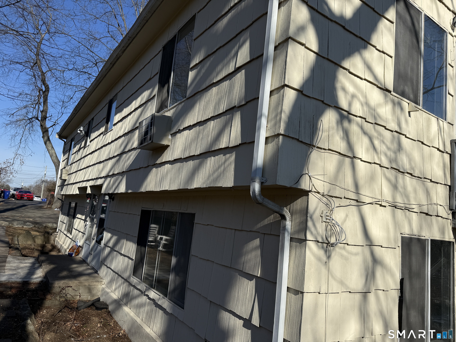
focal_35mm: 24
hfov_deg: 71.6
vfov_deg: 56.8
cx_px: 228
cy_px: 171
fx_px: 316
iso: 80
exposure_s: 1/6173
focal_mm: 6.76
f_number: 1.78
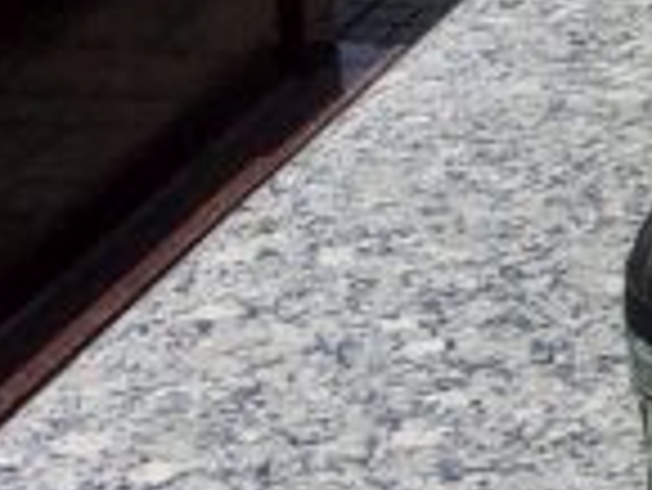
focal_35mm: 198
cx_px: 1394
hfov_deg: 9.2
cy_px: -382
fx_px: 3732
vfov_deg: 7.3
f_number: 10.8
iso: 80
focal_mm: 5.1
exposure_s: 1/120
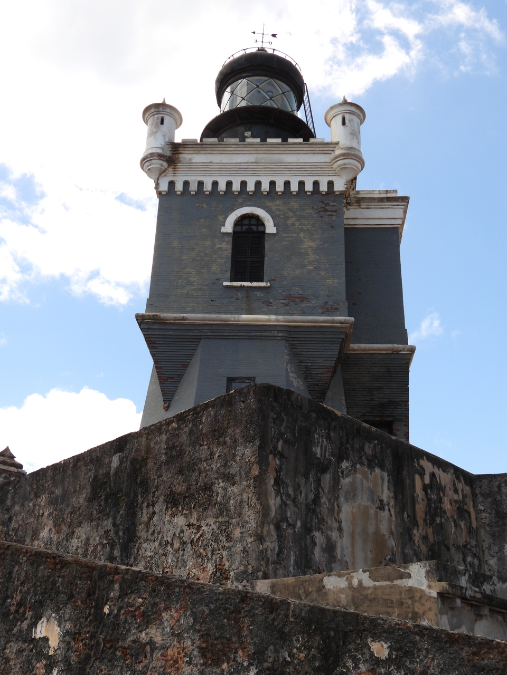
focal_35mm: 40
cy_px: 338
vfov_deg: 46.8
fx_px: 781
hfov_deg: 36.0
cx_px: 254
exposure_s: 1/1000
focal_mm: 7.1
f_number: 3.2
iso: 100
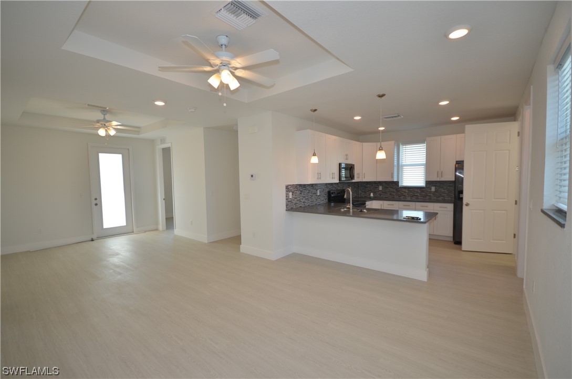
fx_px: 238
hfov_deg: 100.5
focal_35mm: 15
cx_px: 286
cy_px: 190
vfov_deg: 77.1
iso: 200
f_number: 4.5
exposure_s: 1/80
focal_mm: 10
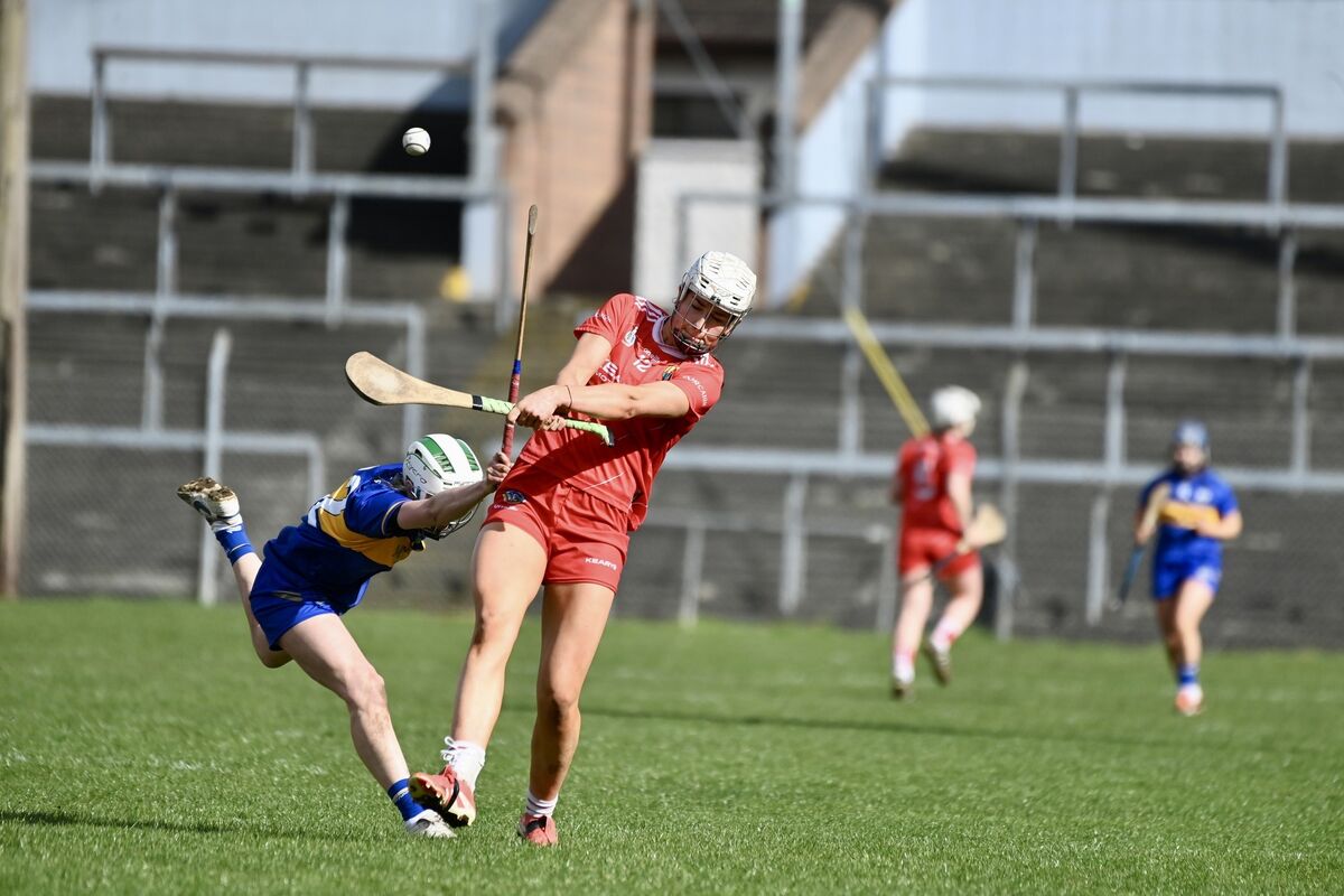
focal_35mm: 500
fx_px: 18665
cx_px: 672
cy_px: 448
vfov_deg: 2.7
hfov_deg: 4.1
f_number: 5.6
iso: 800
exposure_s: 1/5000
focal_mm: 500
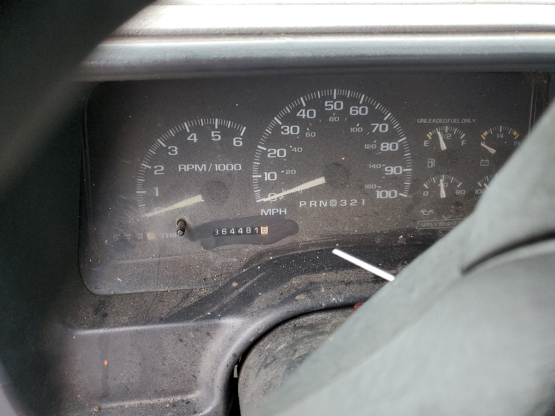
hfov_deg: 67.3
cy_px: 208
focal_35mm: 26
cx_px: 278
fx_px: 417
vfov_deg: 53.1
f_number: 1.5
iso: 160
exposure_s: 1/60.2
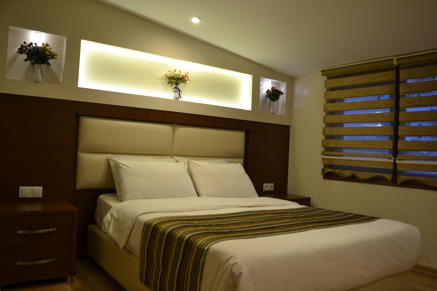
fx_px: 328
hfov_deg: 67.4
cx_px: 218
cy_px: 146
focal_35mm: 27
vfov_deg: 47.9
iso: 400
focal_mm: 18
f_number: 3.5
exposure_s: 1/15
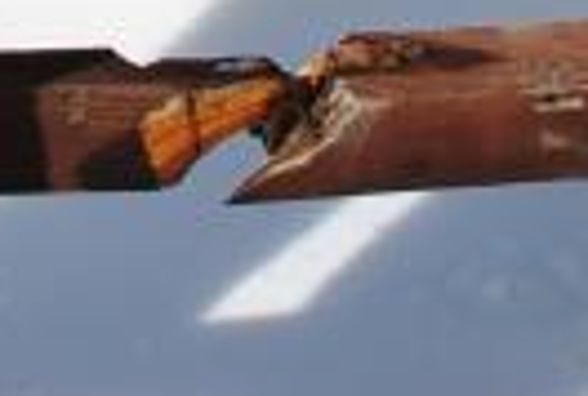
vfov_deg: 4.7
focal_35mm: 272
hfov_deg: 7.5
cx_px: -71
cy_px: -1057
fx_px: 4458
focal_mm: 24
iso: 100
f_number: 4
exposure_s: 1/1600
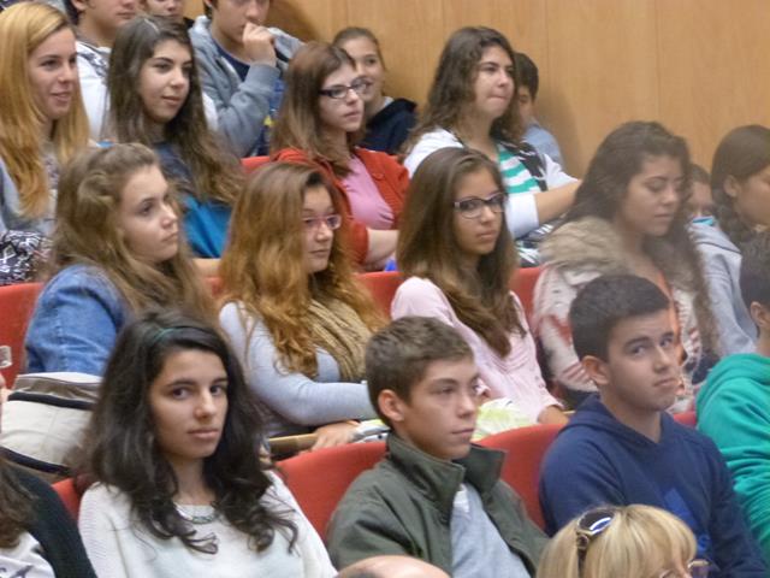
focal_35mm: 126
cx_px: 385
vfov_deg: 11.8
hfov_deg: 15.6
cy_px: 289
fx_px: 2803
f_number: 3.6
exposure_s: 1/10
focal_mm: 22.7
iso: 800
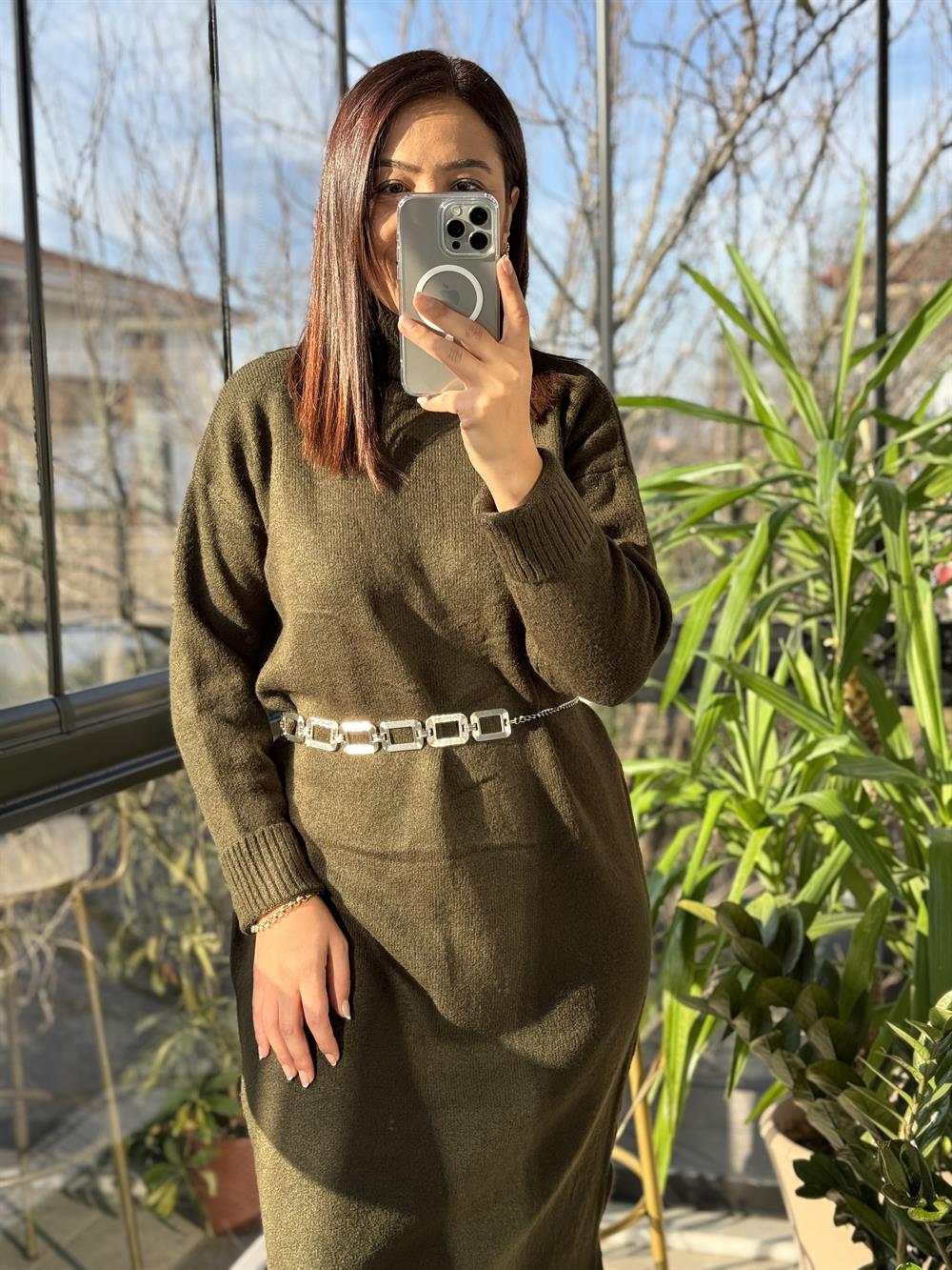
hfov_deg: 30.3
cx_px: 476
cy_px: 635
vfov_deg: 39.7
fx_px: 1760
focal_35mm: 48
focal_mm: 6.86
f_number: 1.78
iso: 64
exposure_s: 1/354
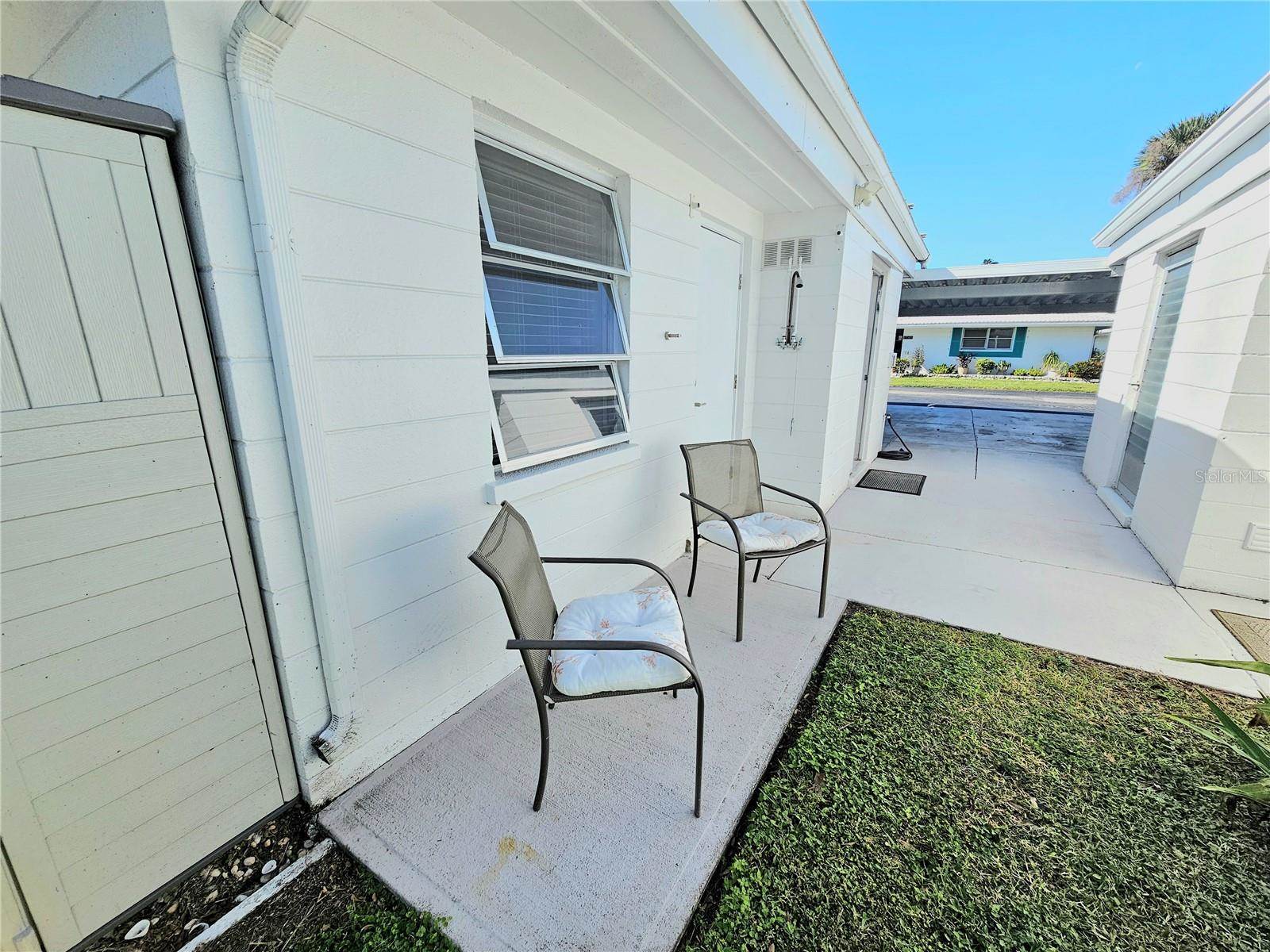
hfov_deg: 106.2
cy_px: 476
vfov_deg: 89.9
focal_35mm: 13
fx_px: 477
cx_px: 635
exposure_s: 1/1250
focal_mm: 2.2
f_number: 2.2
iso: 50
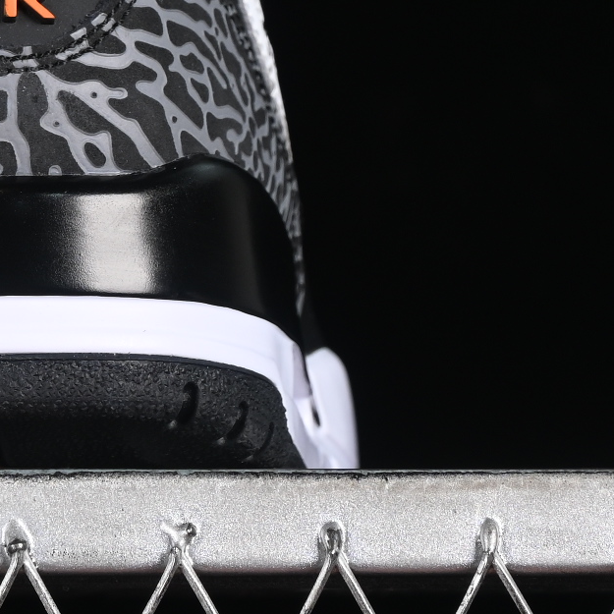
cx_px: -268
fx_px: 5699
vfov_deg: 6.1
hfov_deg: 6.1
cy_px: -86
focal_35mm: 284
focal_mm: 50
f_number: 6.3
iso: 160
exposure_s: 1/60
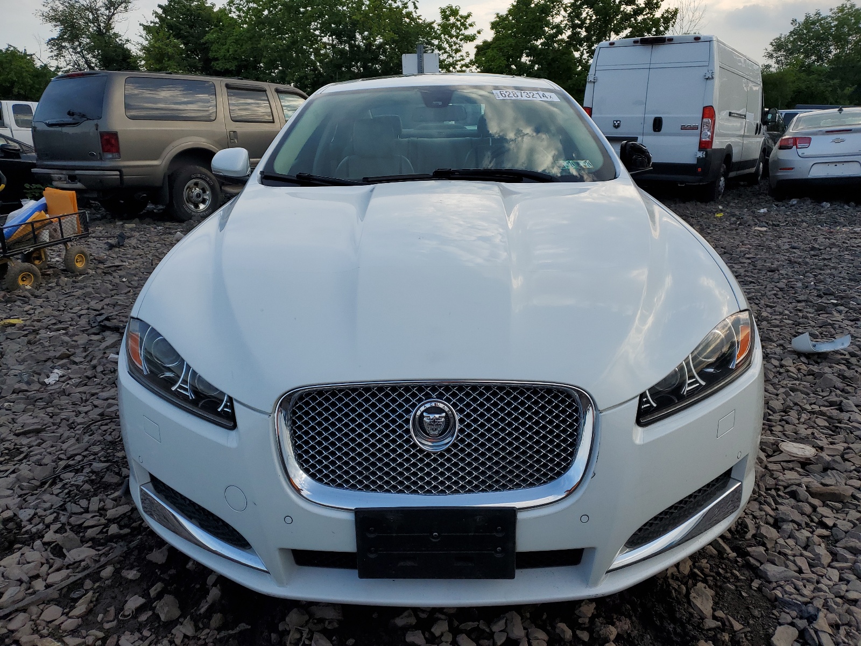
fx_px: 647
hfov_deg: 67.3
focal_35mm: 26
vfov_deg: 53.1
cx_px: 430
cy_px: 323
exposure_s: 1/1667
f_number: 1.5
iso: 50
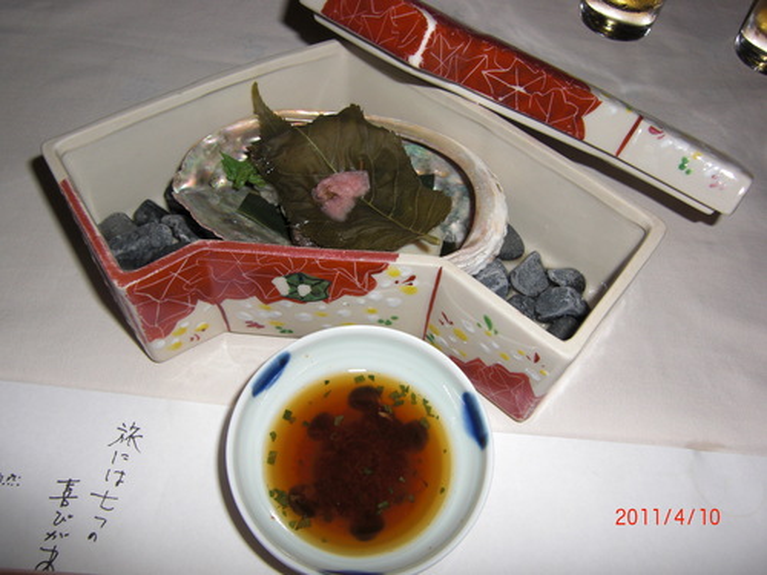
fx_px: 620
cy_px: 288
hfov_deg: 63.4
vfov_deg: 49.7
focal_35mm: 28
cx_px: 384
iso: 50
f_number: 7
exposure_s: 1/60
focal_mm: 4.9
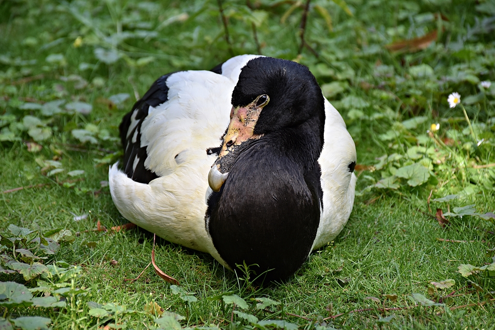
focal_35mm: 210
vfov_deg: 6.5
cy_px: 165
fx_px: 2888
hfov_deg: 9.8
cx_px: 248
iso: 400
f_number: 5.6
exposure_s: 1/400
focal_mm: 140
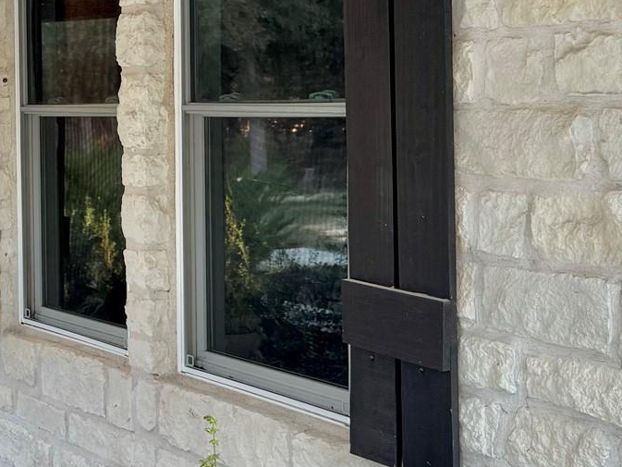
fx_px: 1312
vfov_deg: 20.1
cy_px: 150
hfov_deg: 25.2
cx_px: -20
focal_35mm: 73
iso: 125
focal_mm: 6.76
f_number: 1.78
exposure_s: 1/120
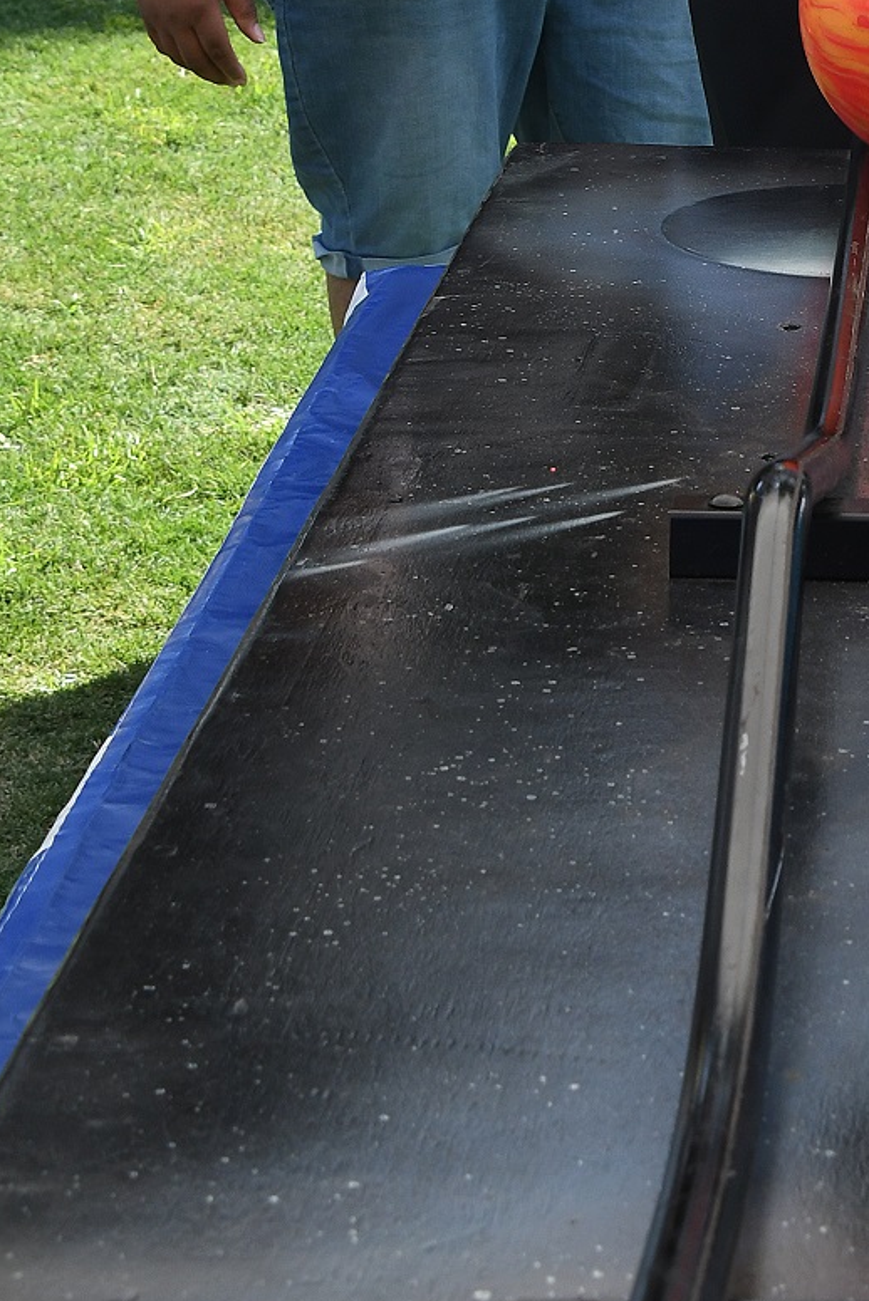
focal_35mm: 113
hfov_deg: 11.9
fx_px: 4088
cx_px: 993
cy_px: 19
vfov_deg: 17.7
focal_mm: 30
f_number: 8
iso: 400
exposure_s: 1/500
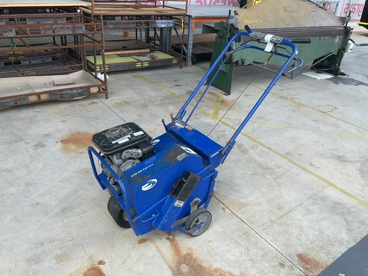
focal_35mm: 29
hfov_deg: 61.7
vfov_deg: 48.2
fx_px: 308
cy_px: 138
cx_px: 184
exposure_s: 1/409
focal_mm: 3
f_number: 1.8
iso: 16
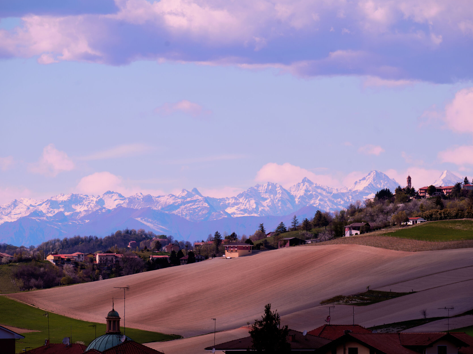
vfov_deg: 4.6
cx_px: 245
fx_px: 4454
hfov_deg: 6.1
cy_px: 177
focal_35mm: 326
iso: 160
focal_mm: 300
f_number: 7.1
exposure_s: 1/800
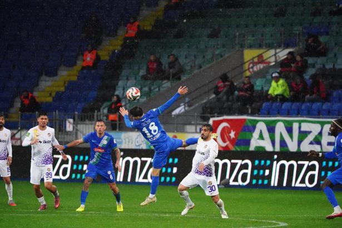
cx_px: 171
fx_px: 4009
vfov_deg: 3.3
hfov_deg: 4.9
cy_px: 114
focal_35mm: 422
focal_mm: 422
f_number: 6.3
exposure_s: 1/2000
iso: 16000
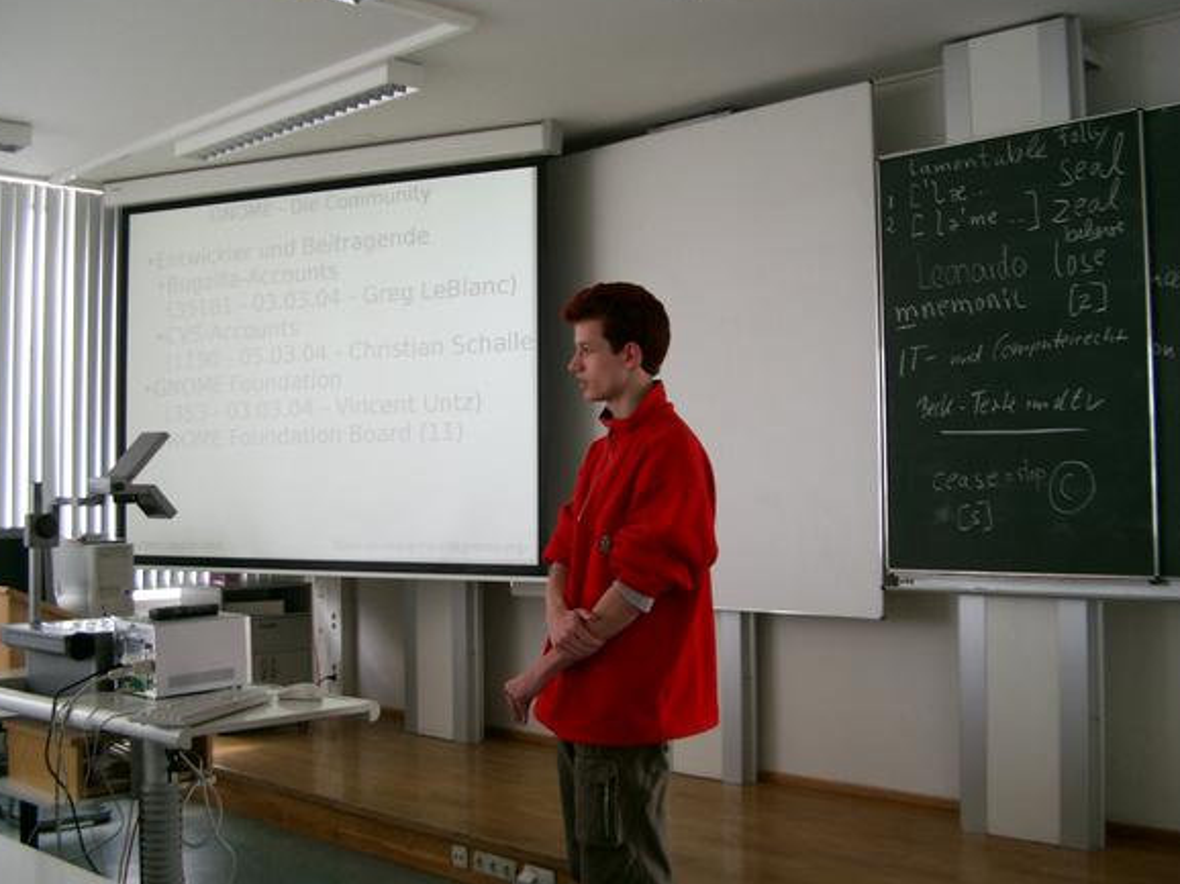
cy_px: 427
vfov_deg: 35.1
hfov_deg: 45.8
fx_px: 1397
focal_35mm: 41
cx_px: 557
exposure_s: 1/60
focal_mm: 7.6
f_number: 2.6
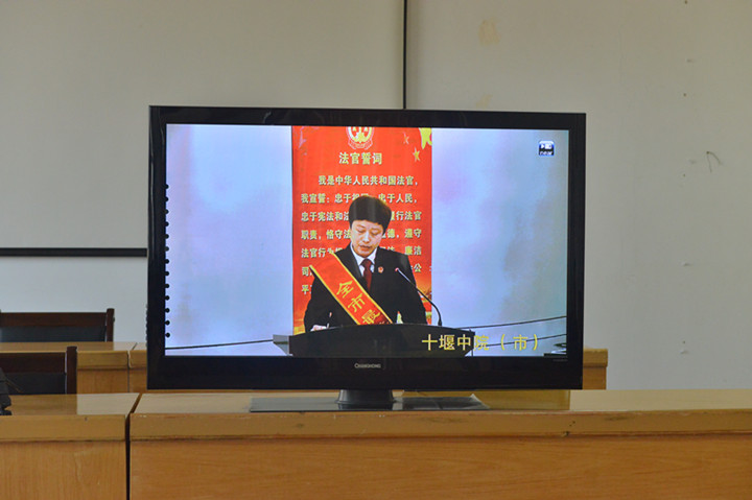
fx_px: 1461
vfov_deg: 19.4
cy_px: 250
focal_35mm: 70
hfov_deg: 28.9
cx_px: 376
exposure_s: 1/250
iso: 3200
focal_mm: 70
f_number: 8
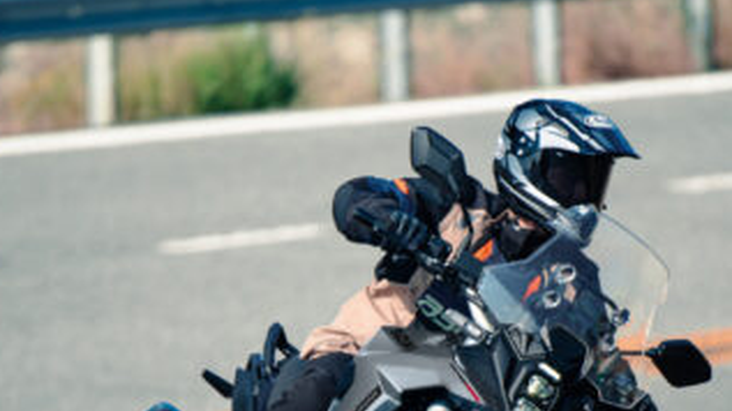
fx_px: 15405
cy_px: 416
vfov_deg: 1.5
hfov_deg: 2.7
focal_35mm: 794
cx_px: 399
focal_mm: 400
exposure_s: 1/640
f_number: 5.6
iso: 320
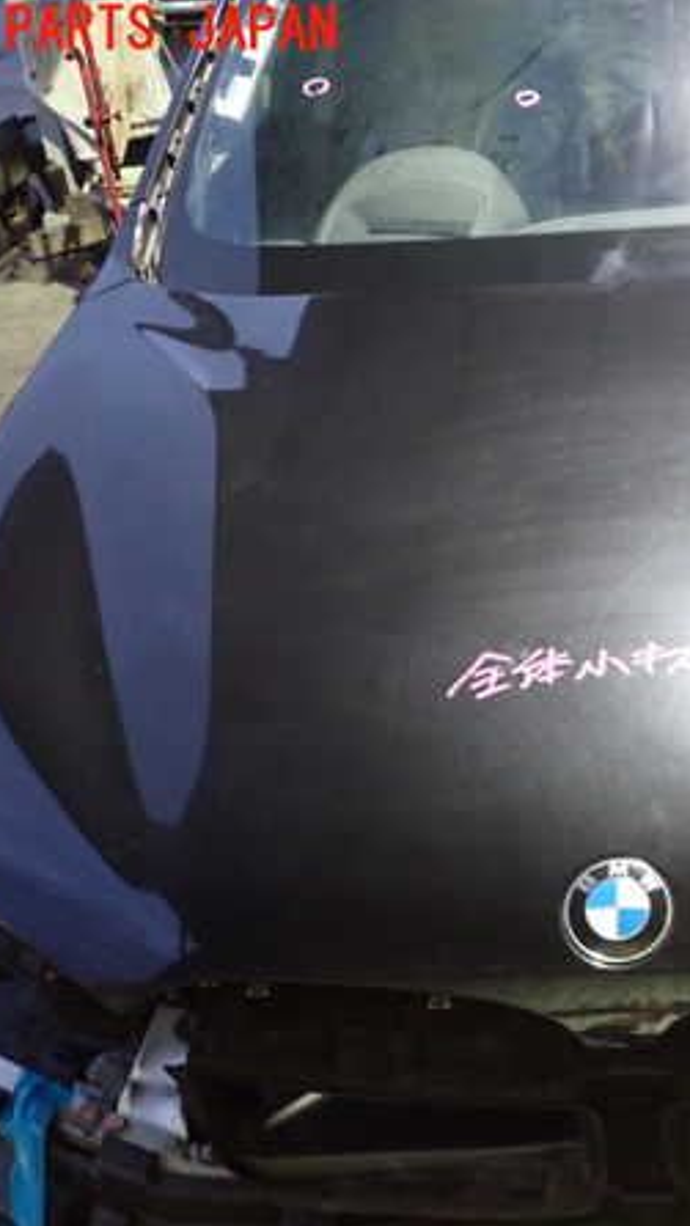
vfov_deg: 46.4
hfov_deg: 25.9
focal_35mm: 44
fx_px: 1431
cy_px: 616
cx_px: 663
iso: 800
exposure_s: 1/15
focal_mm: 5.4
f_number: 2.3
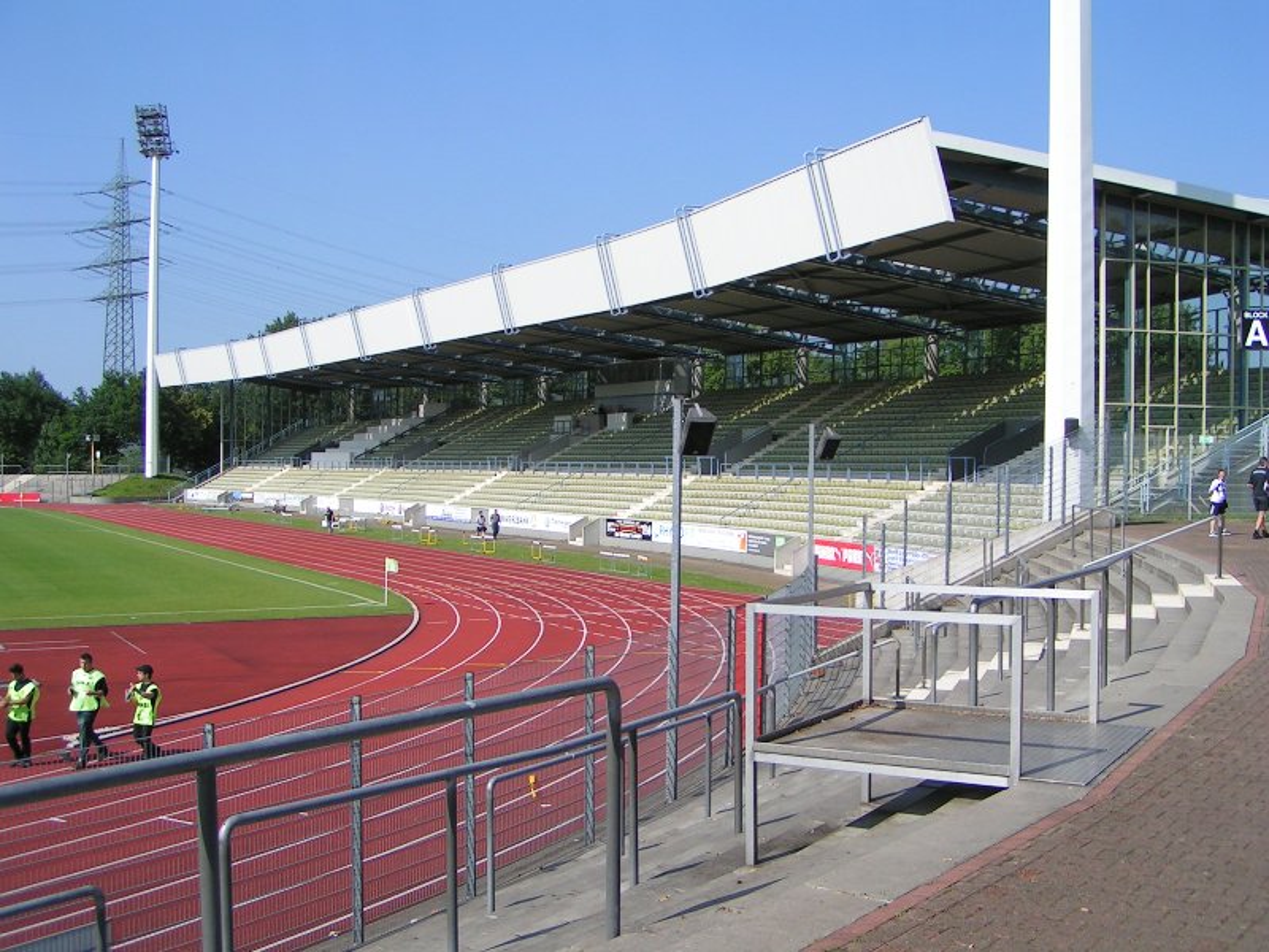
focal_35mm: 38
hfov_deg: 49.0
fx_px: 1393
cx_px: 634
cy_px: 476
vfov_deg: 37.7
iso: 50
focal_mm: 5.8
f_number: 3.5
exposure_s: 1/1000
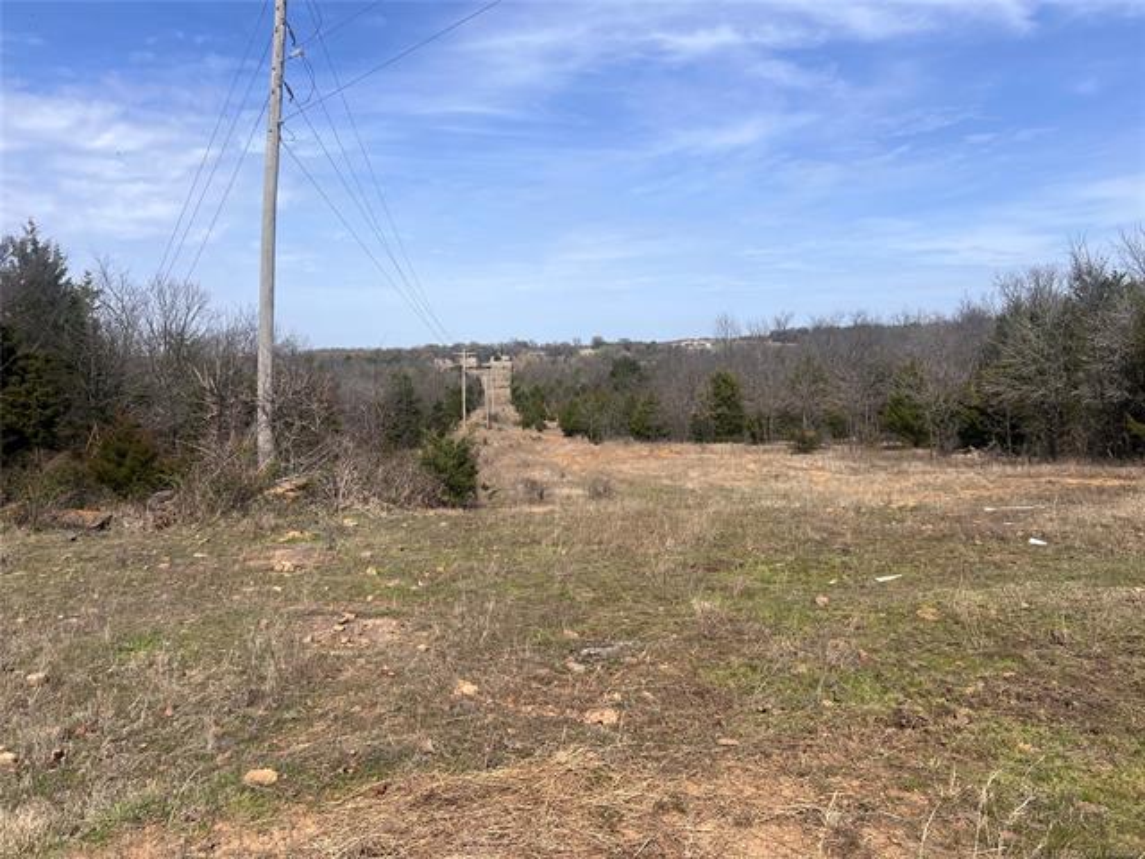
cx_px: 572
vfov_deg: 53.1
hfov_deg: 67.3
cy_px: 430
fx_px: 860
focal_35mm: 26
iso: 50
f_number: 1.5
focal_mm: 5.7
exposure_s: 1/5587
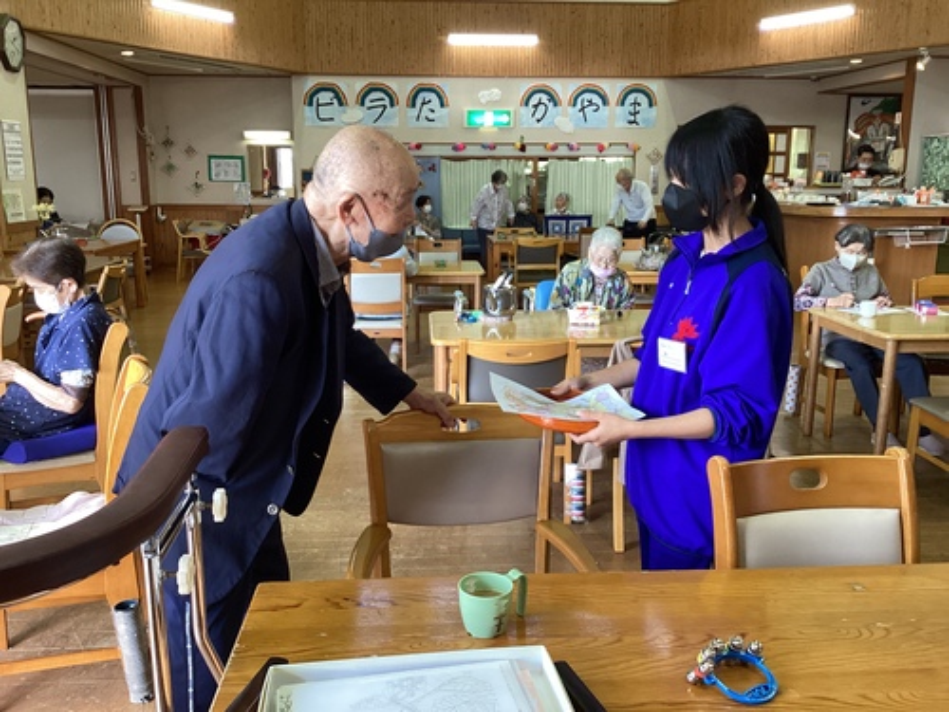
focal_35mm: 31
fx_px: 850
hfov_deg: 58.4
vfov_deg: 45.4
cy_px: 356
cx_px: 474
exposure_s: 1/60
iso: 100
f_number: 2.4
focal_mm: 3.3
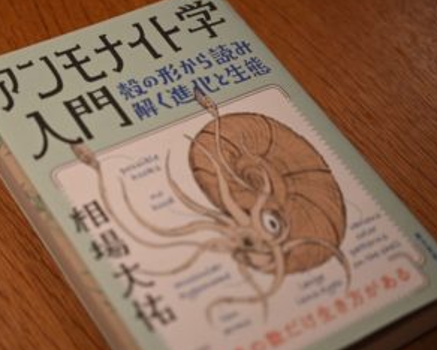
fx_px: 1165
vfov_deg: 17.1
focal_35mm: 90
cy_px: 186
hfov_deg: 21.2
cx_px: 147
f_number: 4
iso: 1000
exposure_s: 1/80
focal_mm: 70
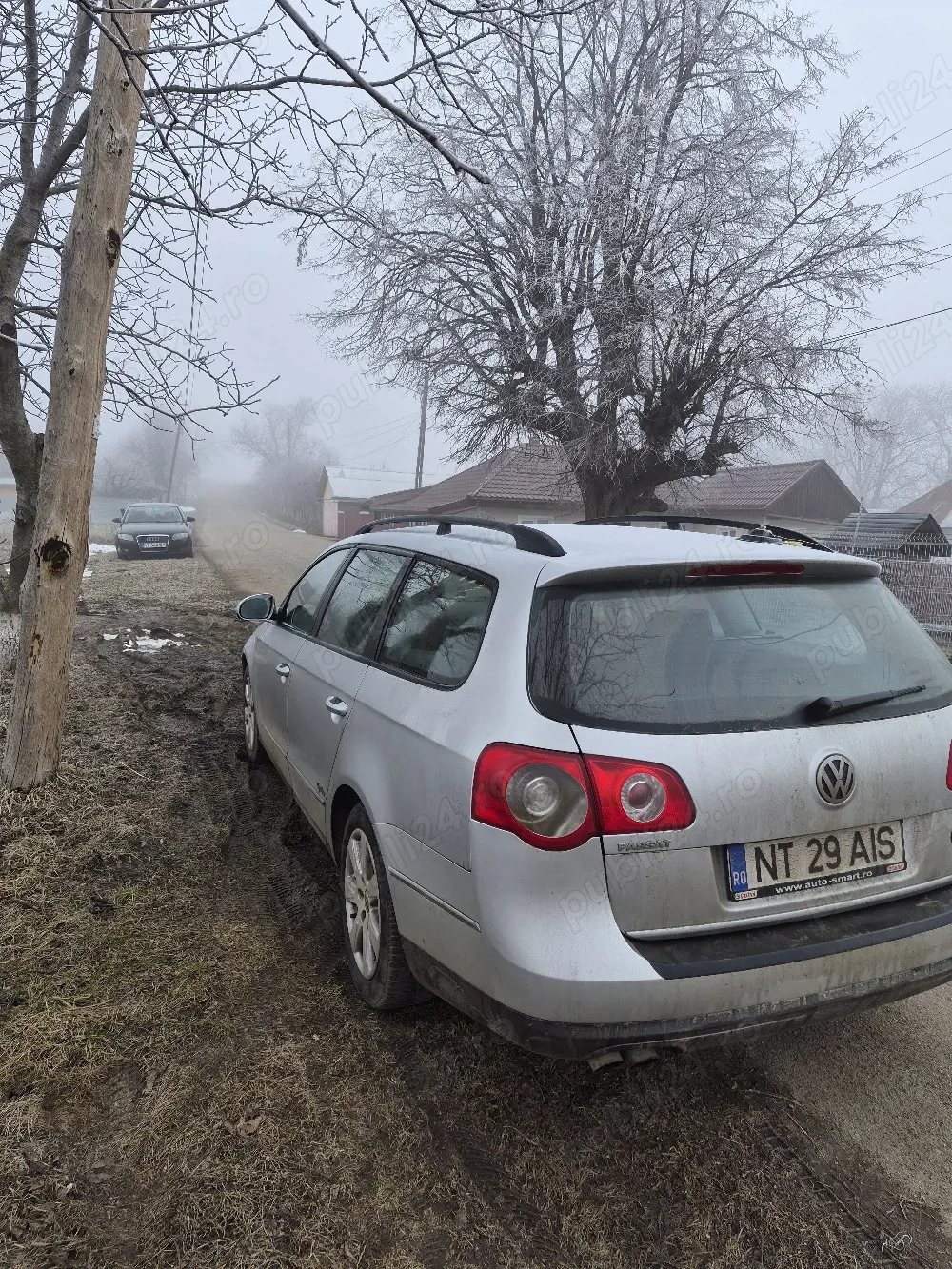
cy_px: 634
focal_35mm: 23
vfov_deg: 73.9
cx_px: 476
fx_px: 843
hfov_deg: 58.9
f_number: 1.8
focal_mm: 5.4
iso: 80
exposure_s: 1/2500
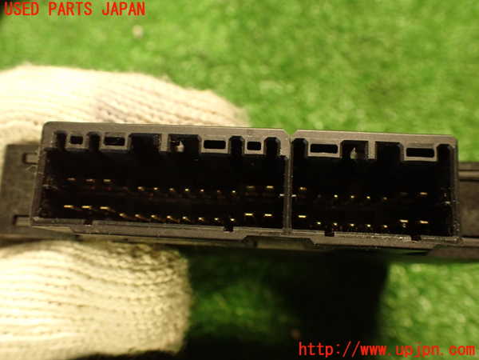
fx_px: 415
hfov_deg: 60.0
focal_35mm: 30
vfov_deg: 46.8
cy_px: 180
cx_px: 240
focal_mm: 5.4
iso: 640
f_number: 2.3
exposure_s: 1/30
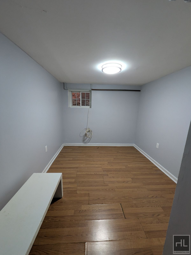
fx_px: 103
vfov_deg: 102.1
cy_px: 128
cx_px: 96
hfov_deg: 85.7
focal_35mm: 14
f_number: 2.2
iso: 87
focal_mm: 1.83
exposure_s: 1/24
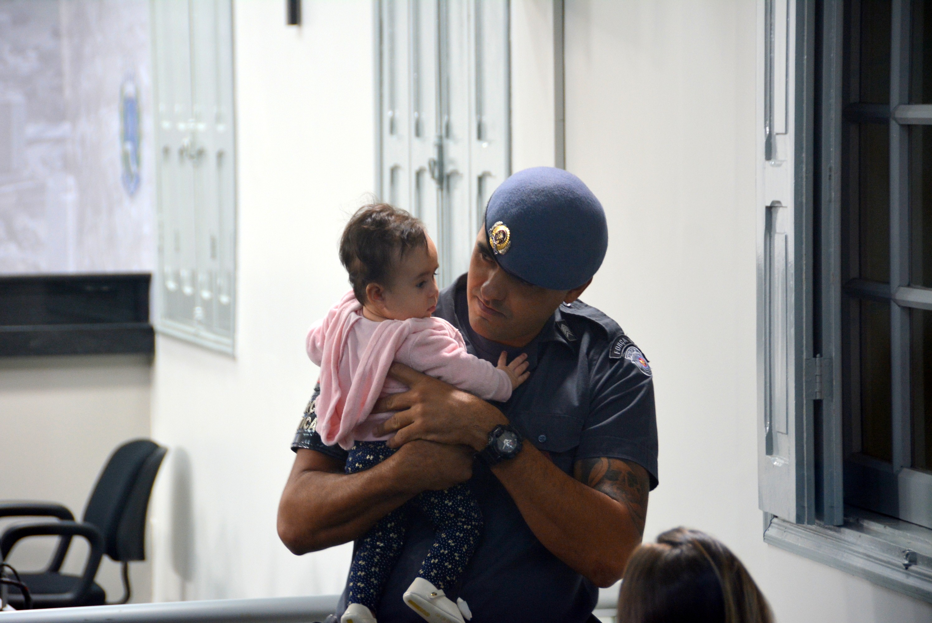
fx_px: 4353
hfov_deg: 12.2
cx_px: 466
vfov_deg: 8.2
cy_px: 312
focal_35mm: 168
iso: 720
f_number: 5.3
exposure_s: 1/60
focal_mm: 112
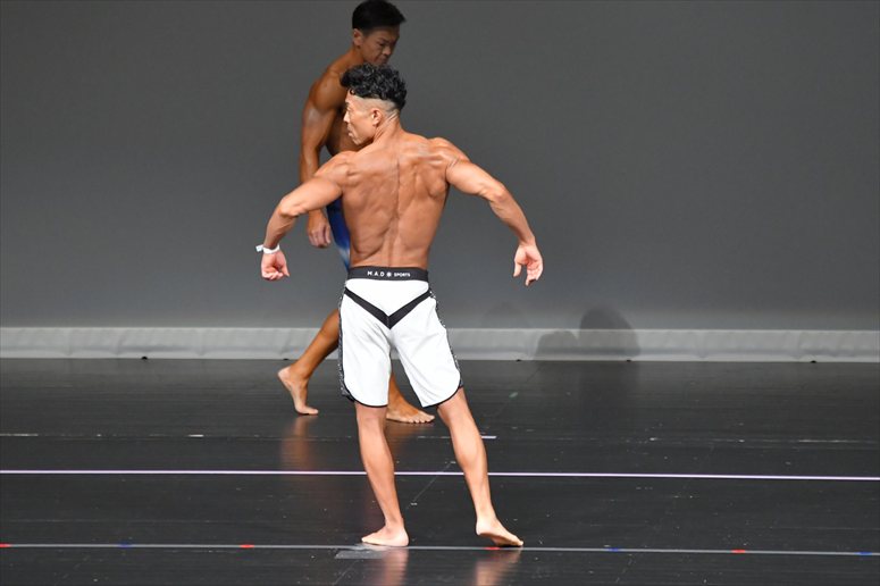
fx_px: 8429
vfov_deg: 4.0
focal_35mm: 345
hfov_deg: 6.0
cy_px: 293
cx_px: 440
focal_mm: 230
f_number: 5.6
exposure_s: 1/400
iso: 5000
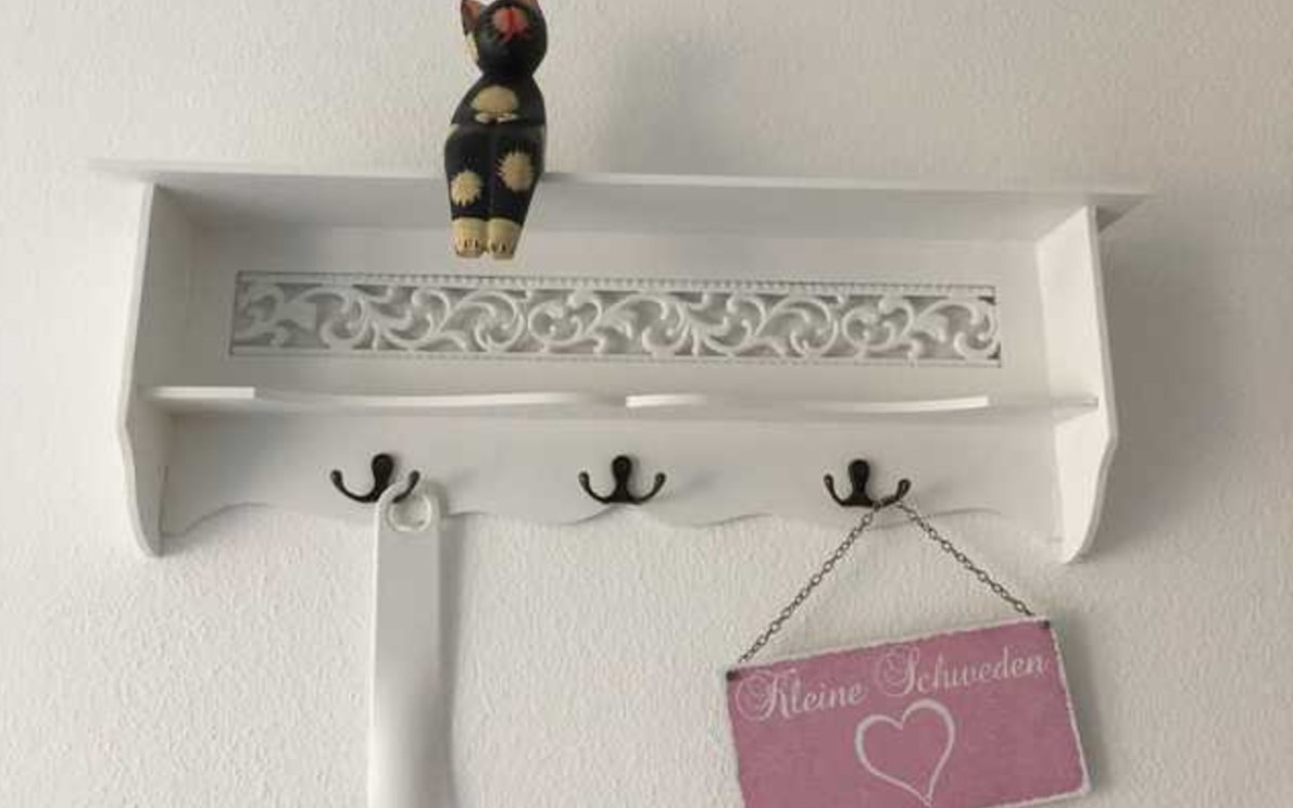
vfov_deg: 40.5
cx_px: 642
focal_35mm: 31
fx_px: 1092
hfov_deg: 61.2
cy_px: 336
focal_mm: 4.15
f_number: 2.2
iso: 64
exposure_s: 1/33
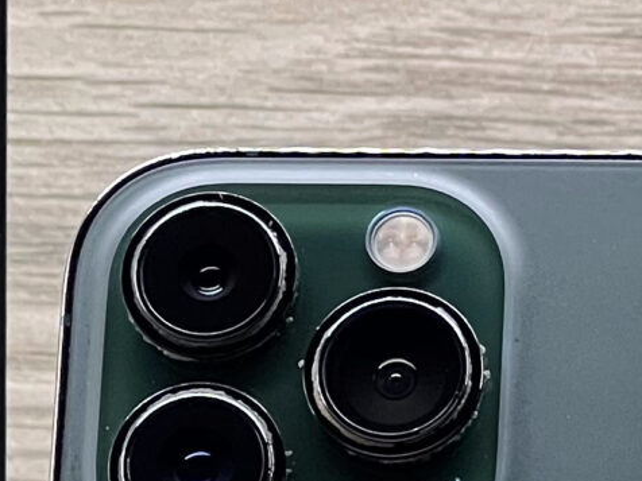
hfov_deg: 4.8
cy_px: 954
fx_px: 7678
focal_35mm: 414
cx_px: 221
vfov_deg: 3.6
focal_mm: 9
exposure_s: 1/100
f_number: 2.8
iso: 125
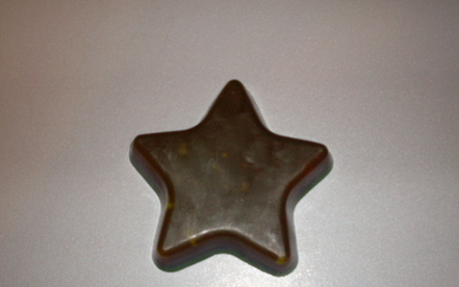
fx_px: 663
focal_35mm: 53
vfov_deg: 24.4
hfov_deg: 38.2
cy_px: 163
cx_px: 232
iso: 100
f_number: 3.1
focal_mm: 8.1
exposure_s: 1/45
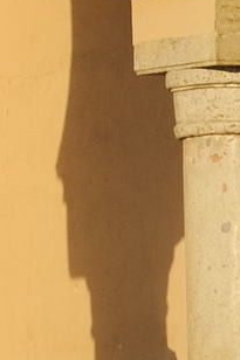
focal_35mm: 859
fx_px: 8599
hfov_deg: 1.6
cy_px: -757
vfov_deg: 2.4
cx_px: -376
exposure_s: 1/400
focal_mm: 110
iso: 200
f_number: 8
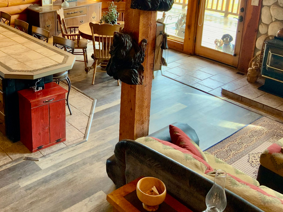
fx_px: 368
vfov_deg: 31.6
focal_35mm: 45
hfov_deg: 41.0
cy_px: 52
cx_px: 75
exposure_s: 1/60
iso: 50
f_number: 1.8
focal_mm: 3
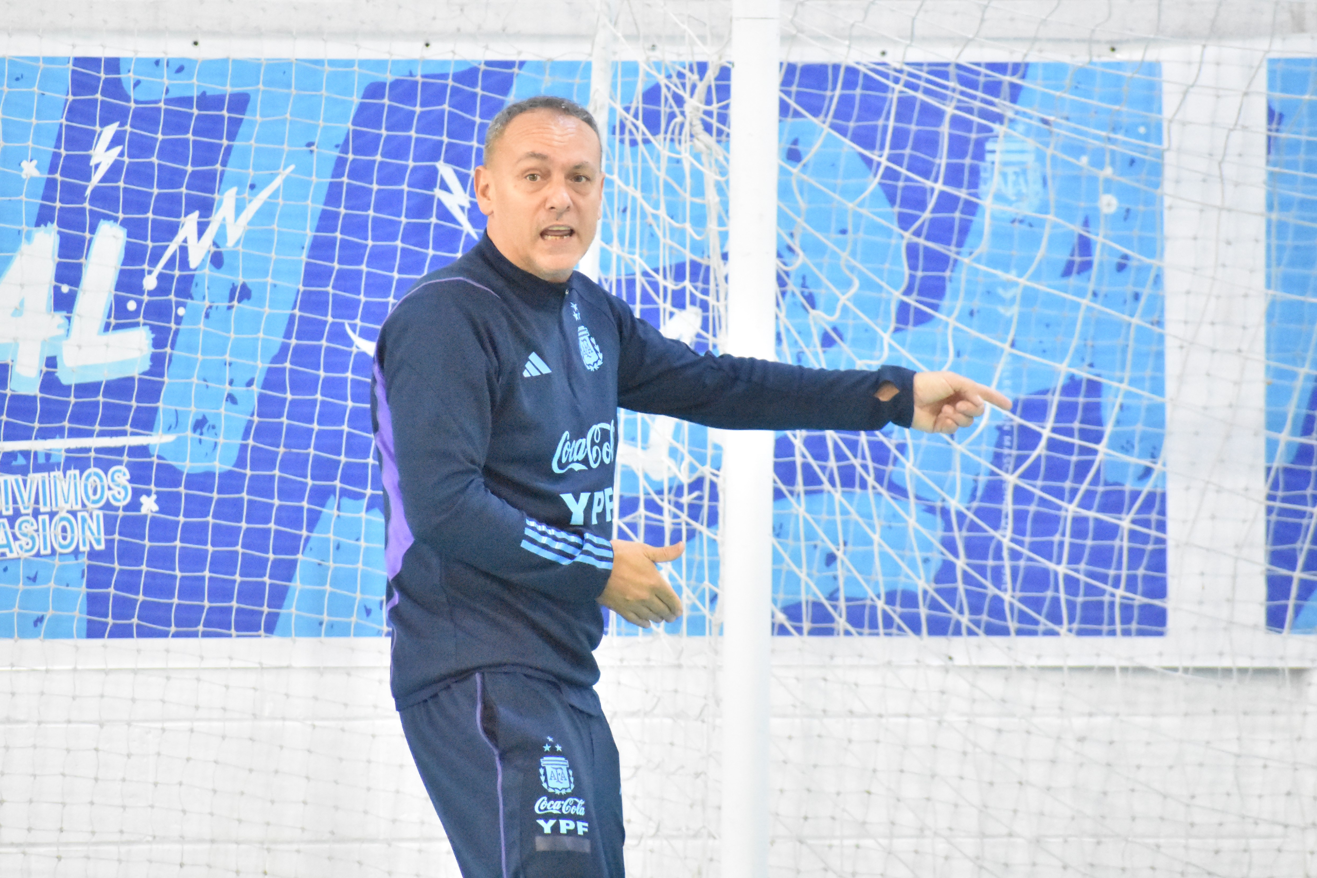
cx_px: 658
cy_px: 439
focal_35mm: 450
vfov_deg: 3.1
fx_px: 16460
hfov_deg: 4.6
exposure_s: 1/160
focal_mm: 300
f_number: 6.3
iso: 16000
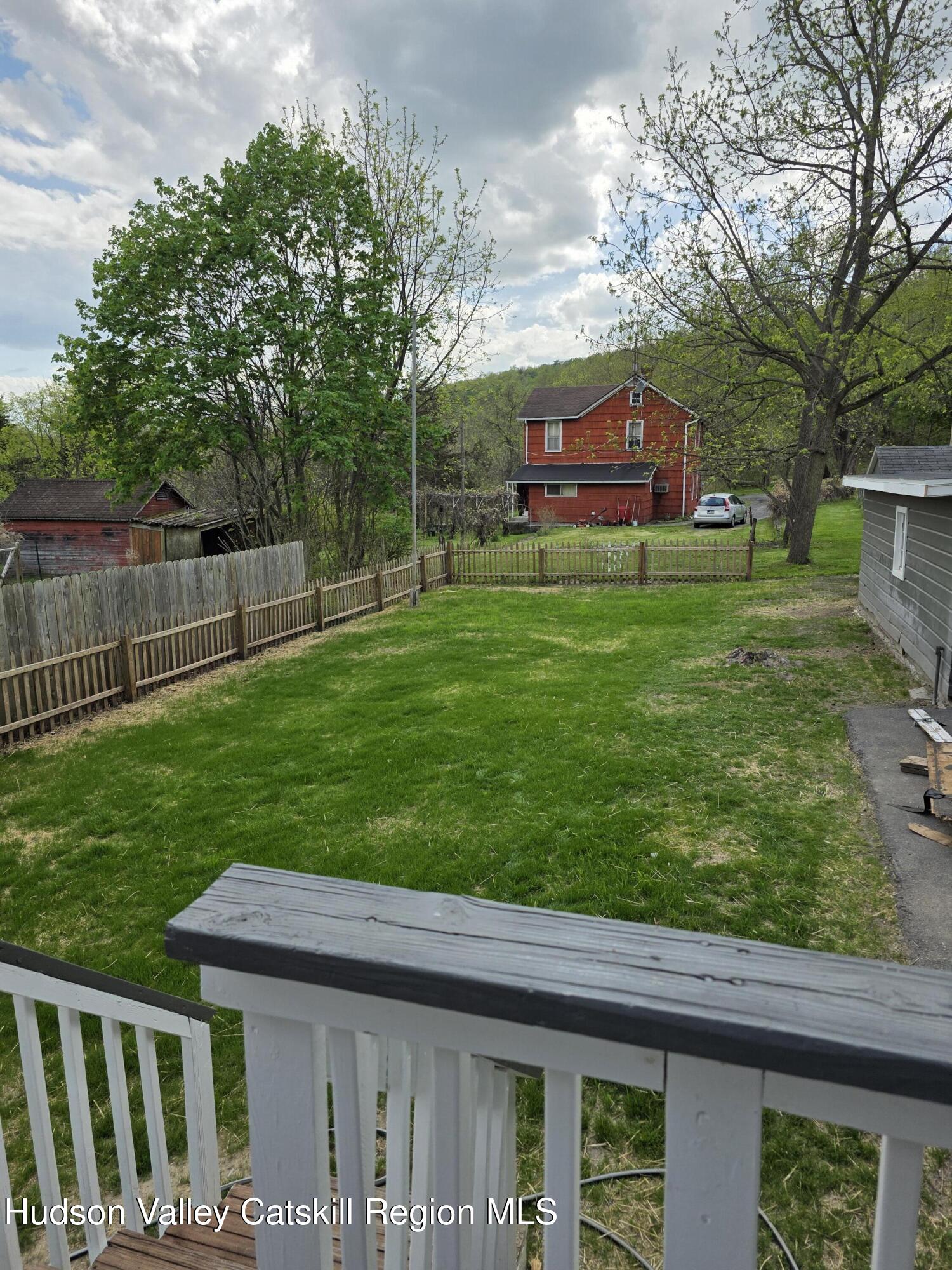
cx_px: 476
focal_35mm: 23
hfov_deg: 58.9
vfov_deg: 73.9
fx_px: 843
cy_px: 635
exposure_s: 1/5447
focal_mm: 6.3
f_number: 1.7
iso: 80
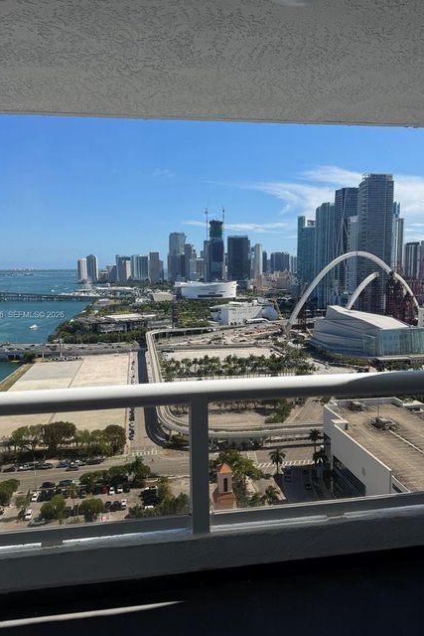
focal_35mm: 26
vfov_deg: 69.4
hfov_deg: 49.6
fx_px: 459
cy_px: 316
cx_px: 211
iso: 80
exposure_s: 1/5814
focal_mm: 6.76
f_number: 1.78
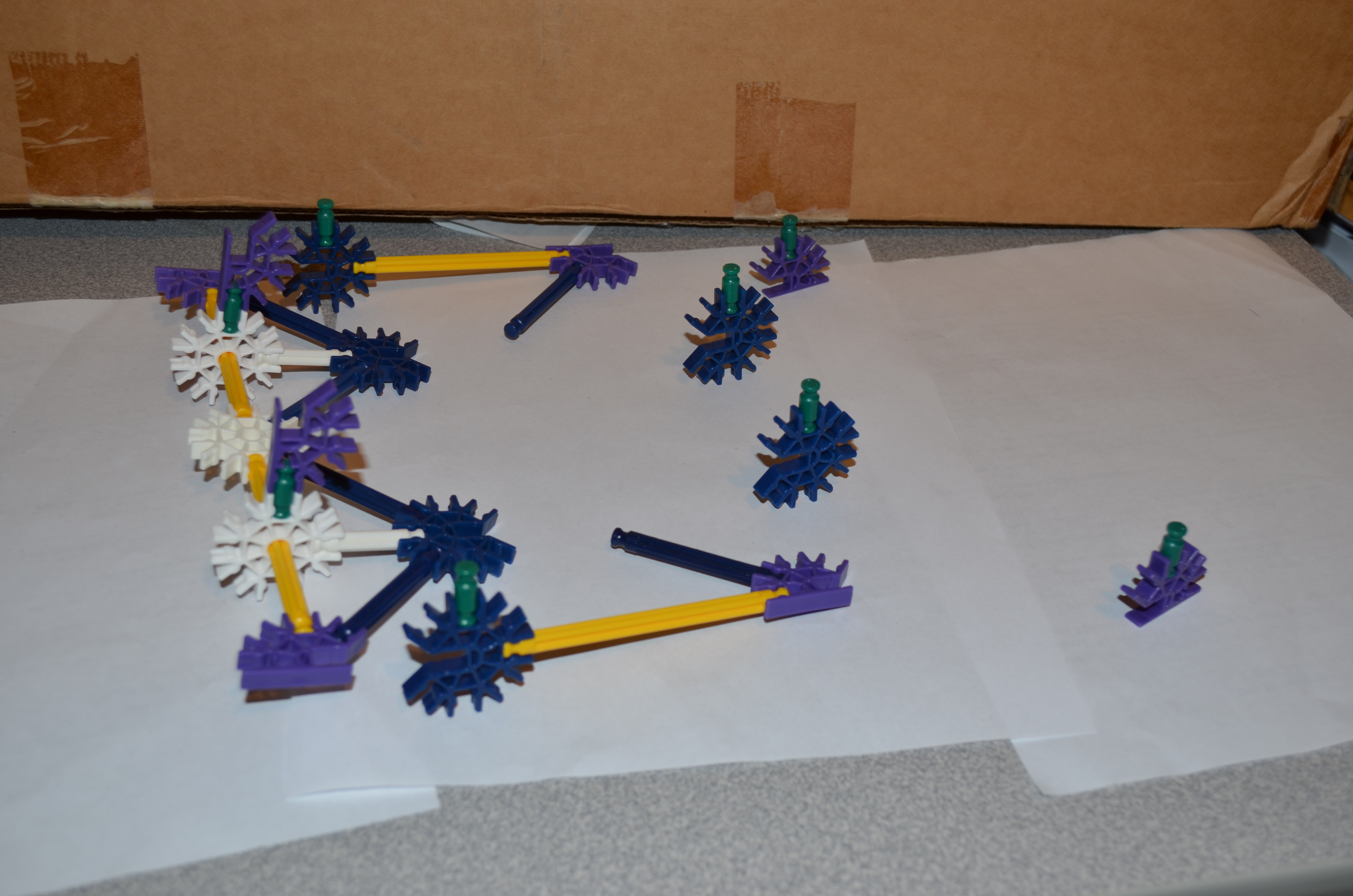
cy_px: 448
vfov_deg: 34.1
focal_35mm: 39
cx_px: 676
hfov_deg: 49.6
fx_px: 1463
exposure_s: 1/30
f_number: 5.6
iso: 200
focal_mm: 26
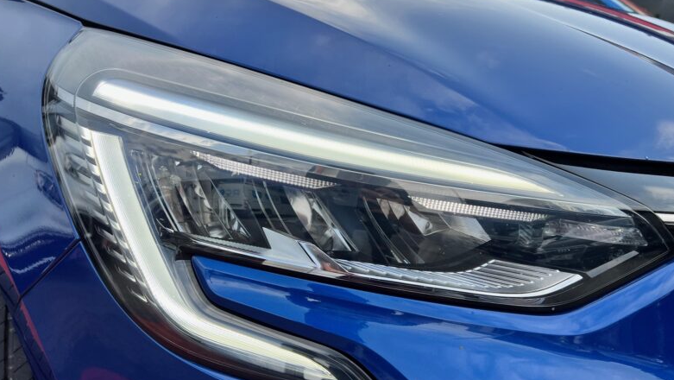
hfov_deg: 66.0
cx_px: 335
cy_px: 222
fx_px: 518
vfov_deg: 40.1
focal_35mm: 29
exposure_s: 1/833
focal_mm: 5.7
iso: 50
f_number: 1.5
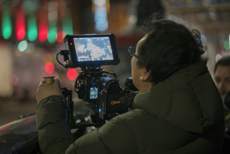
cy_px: 77
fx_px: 543
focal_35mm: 85
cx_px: 115
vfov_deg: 16.1
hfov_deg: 23.9
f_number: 1.8
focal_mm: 85
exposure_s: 1/80
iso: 3200
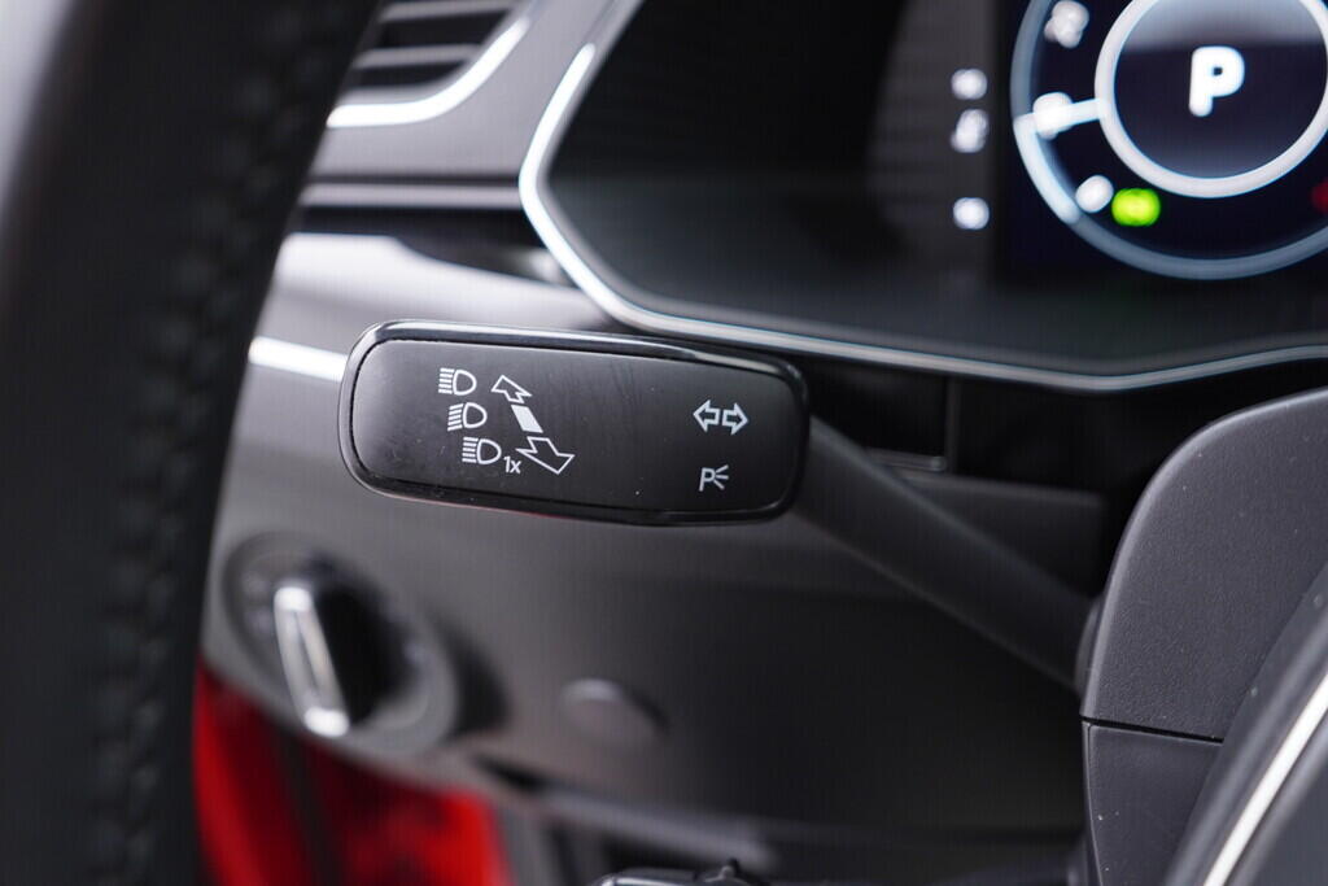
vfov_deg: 36.9
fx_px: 1328
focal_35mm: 36
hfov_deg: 53.1
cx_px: 664
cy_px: 443
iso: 320
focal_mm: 24
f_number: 2.8
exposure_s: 1/40
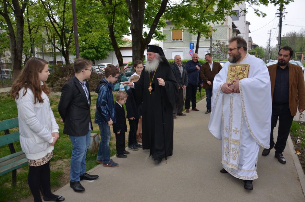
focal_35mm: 27
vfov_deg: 47.7
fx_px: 228
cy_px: 101
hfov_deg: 67.5
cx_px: 152
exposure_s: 1/160
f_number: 3.5
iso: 200
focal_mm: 18
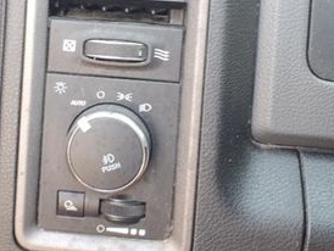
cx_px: 105
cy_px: 67
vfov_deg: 23.1
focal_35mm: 63
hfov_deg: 30.4
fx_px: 608
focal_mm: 3.58
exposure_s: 1/60.2
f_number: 1.9
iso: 50
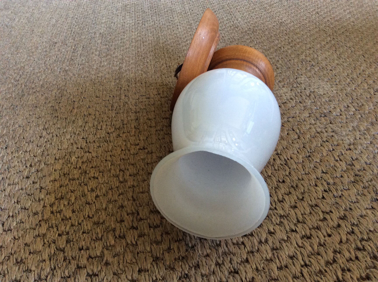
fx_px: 349
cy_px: 141
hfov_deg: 56.9
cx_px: 189
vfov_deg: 44.1
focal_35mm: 32
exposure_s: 1/25
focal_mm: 3.3
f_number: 2.4
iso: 125
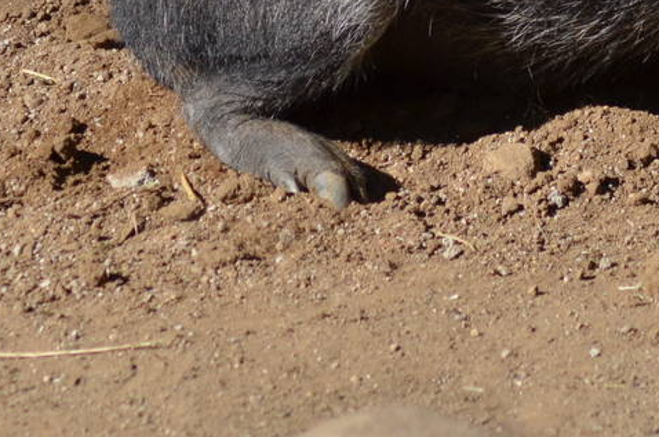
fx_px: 13761
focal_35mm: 753
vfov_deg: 1.8
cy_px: -232
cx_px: 845
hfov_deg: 2.7
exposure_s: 1/2000
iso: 400
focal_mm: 150
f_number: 5.6
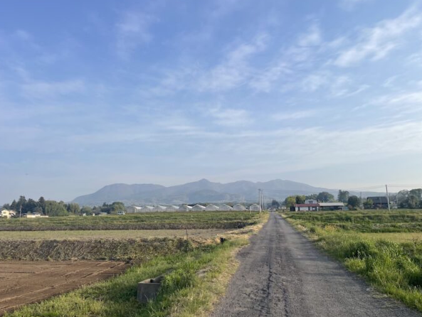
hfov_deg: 67.3
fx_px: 317
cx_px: 204
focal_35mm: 26
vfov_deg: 53.1
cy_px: 157
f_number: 1.6
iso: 32
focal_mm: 5.1
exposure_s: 1/3086
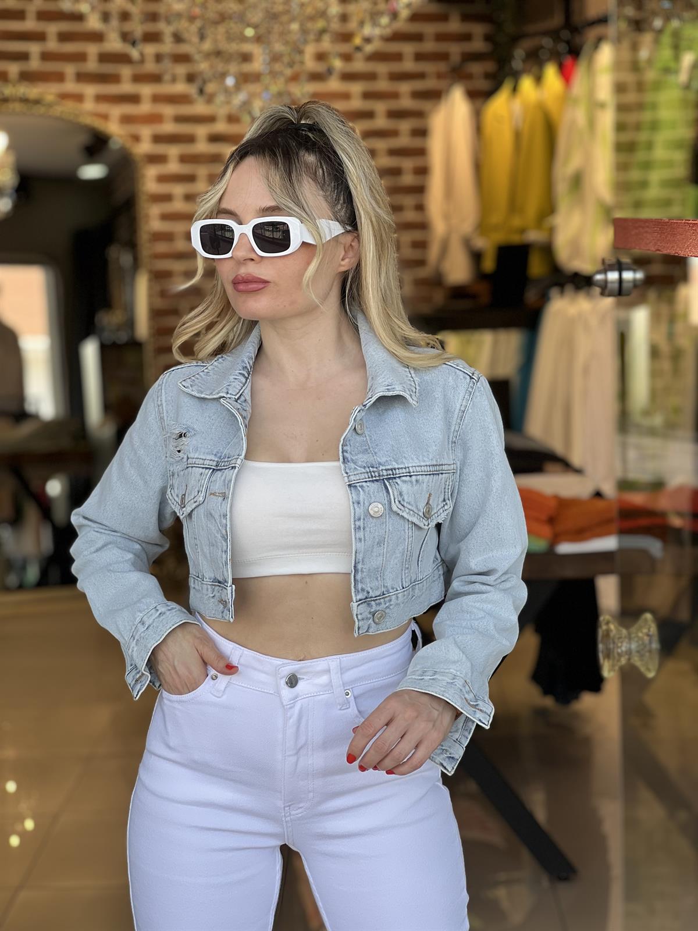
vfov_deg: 25.3
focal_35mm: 77
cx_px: 349
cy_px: 466
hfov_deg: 19.1
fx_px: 2070
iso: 25
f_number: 2.8
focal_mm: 9
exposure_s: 1/100
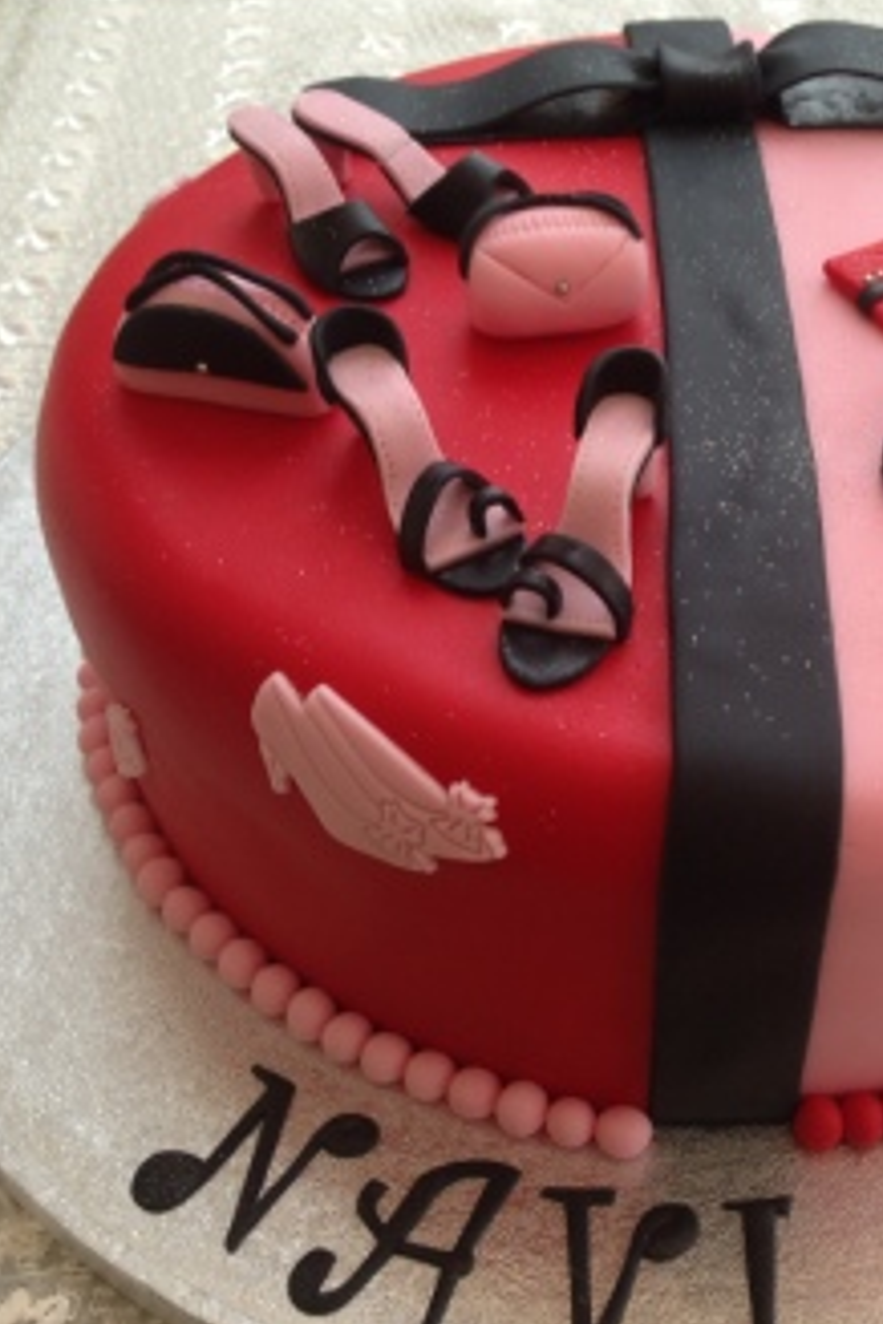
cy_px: 664
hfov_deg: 28.0
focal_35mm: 47
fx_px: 1729
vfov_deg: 41.9
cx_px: 729
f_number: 2.4
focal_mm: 4.12
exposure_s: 1/40
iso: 50
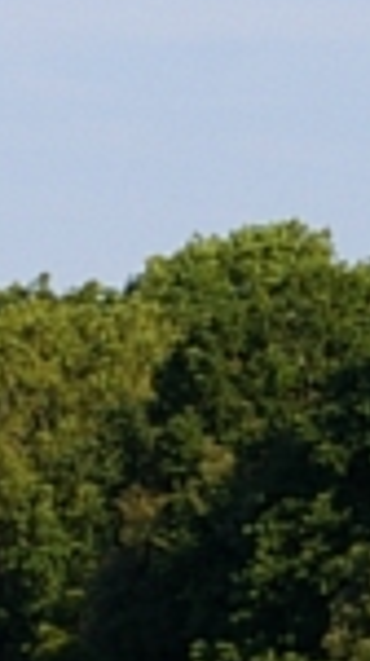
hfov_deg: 2.1
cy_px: 311
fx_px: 10336
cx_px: 119
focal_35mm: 591
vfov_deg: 3.7
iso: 200
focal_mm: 55
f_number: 9.5
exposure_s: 1/350
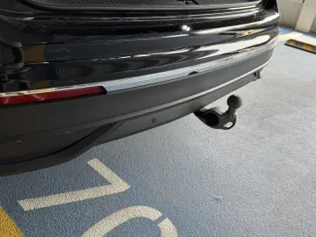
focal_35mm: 24
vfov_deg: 56.8
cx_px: 158
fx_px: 219
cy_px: 118
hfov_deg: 71.6
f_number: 1.78
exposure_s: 1/179
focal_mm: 6.76
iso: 64
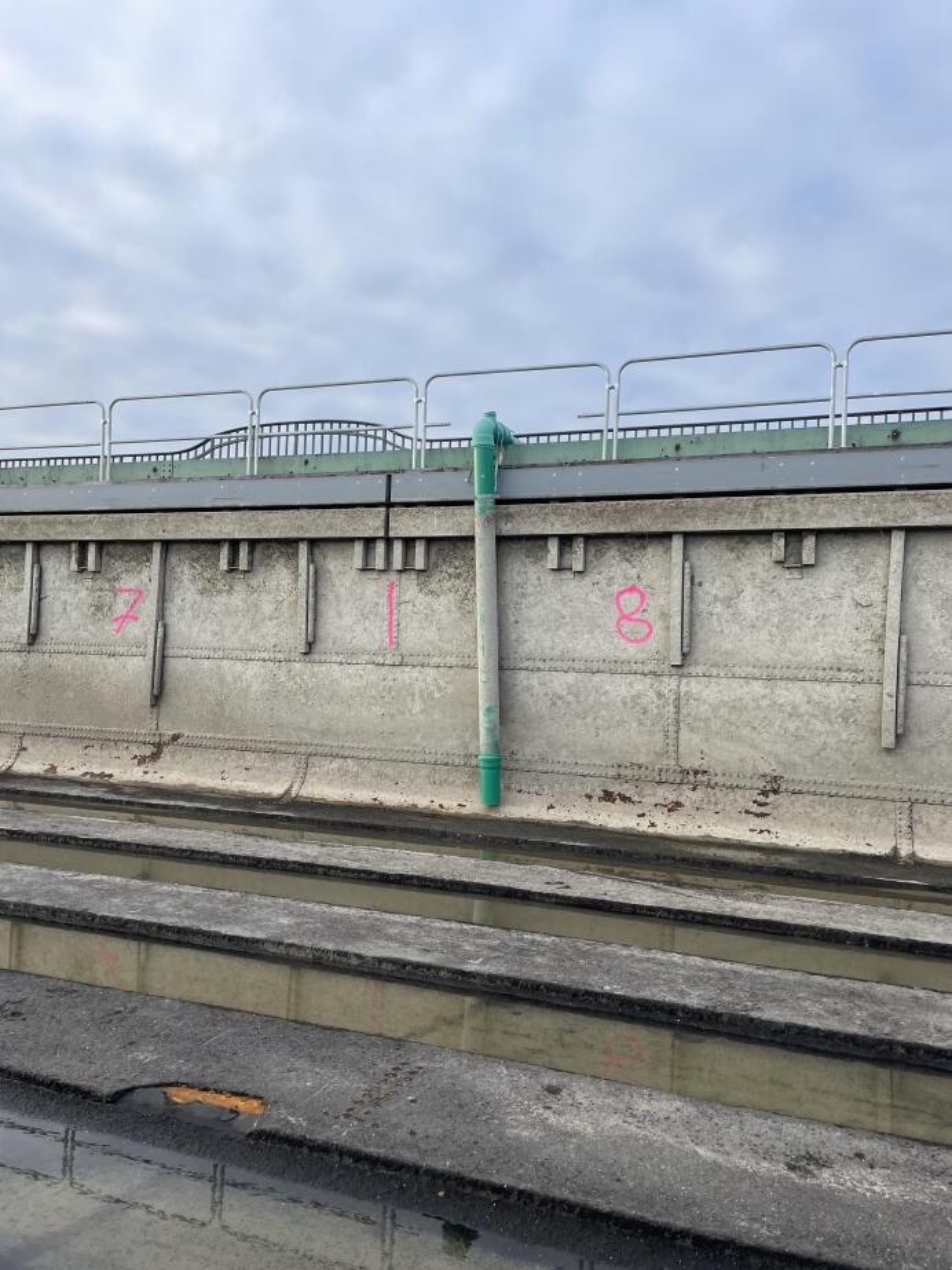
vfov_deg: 67.3
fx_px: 954
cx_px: 476
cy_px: 635
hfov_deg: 53.1
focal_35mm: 26
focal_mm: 4.2
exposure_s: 1/483
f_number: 1.6
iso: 32
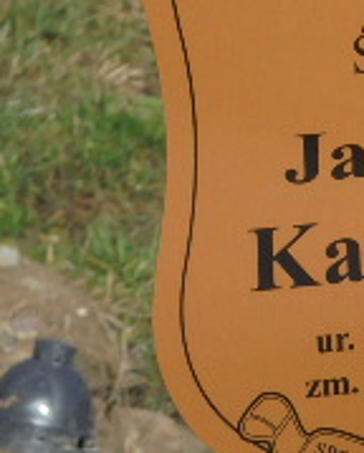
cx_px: 379
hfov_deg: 2.9
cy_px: 139
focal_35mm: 543
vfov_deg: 3.6
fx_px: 7287
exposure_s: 1/400
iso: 100
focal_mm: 27.6
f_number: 6.5
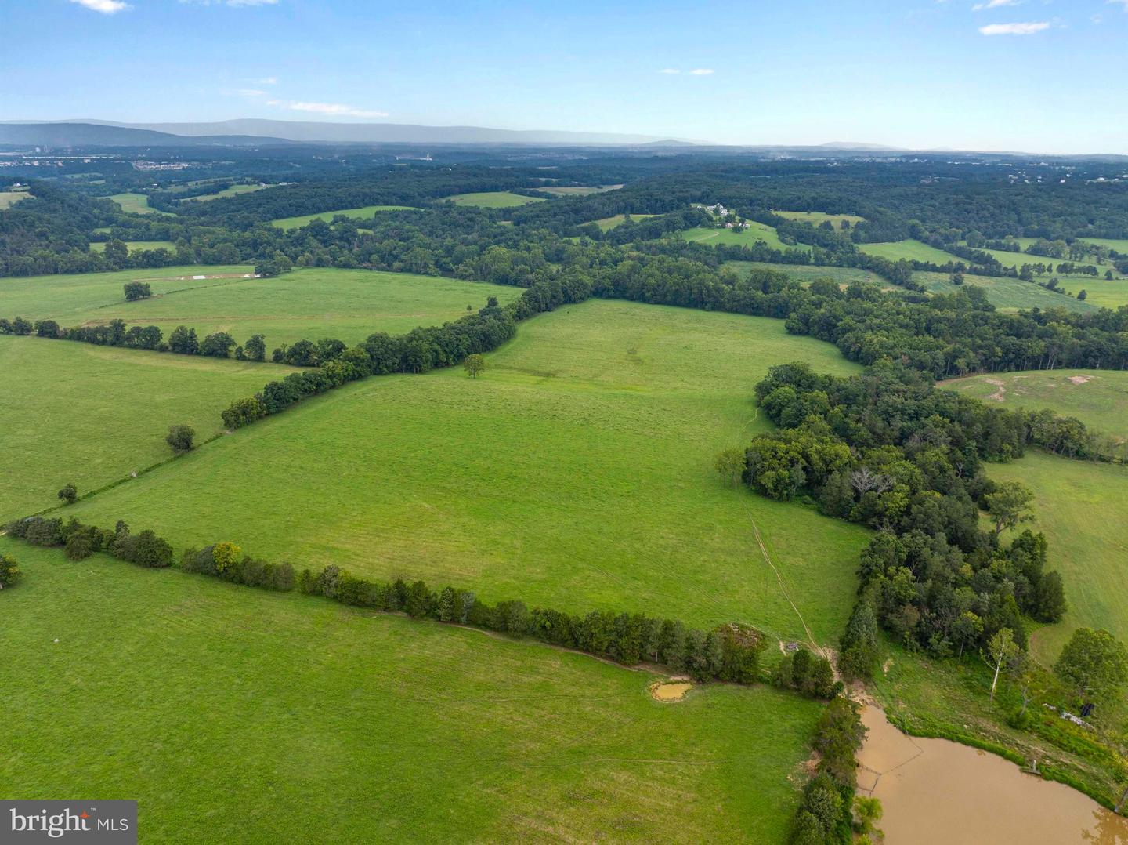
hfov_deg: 71.6
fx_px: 782
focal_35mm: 24
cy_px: 422
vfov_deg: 56.8
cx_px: 564
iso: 100
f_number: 2.8
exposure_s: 1/800
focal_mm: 12.29
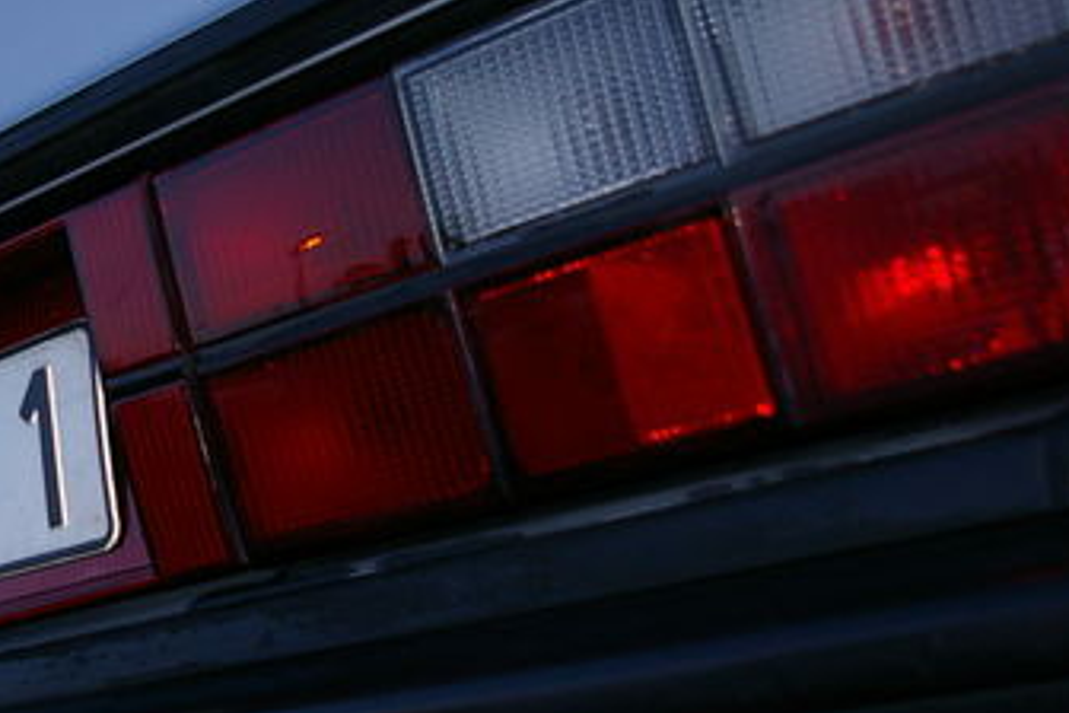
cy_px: 420
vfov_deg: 23.0
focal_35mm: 59
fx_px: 1752
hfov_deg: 32.9
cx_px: 197
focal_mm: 21
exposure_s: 1/90
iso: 400
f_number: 4
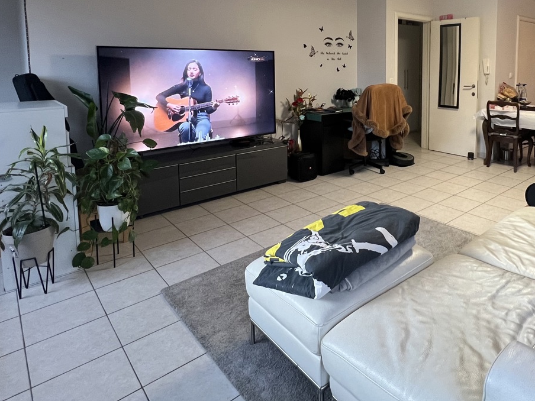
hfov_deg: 71.0
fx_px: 355
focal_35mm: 23
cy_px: 96
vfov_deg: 55.8
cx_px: 372
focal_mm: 1.57
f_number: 1.8
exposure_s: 1/50
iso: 320
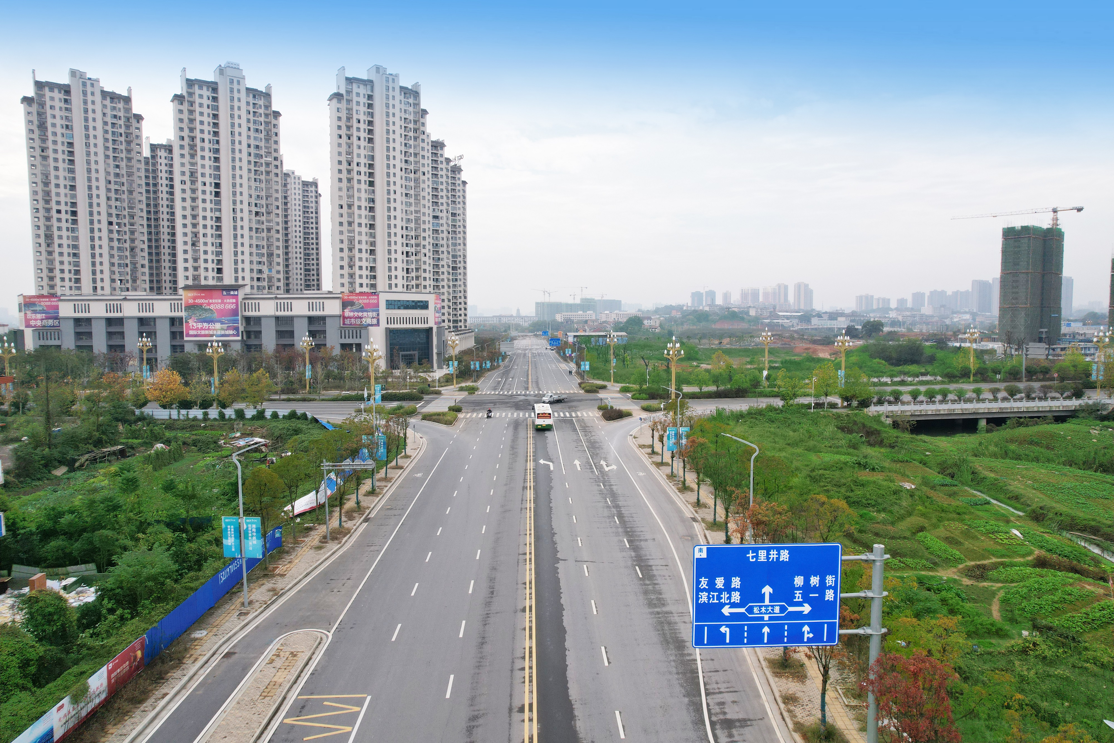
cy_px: 372
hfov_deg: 78.6
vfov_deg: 57.2
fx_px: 681
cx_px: 557
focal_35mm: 22
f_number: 2.8
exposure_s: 1/1600
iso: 140
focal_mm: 8.38
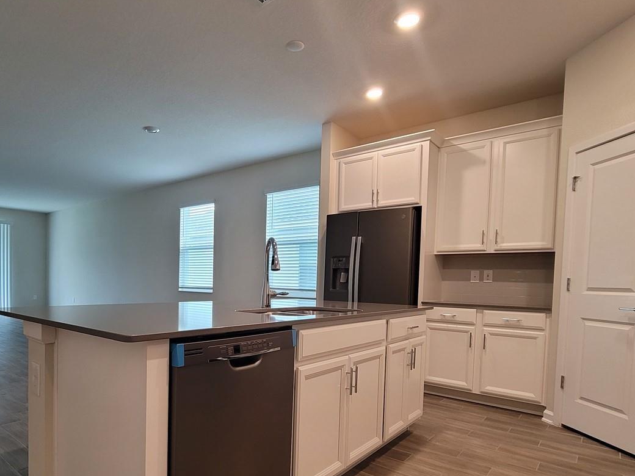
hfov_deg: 80.5
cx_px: 244
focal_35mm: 20
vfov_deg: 65.2
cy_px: 290
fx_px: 367
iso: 250
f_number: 2.2
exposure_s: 1/59
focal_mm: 2.2
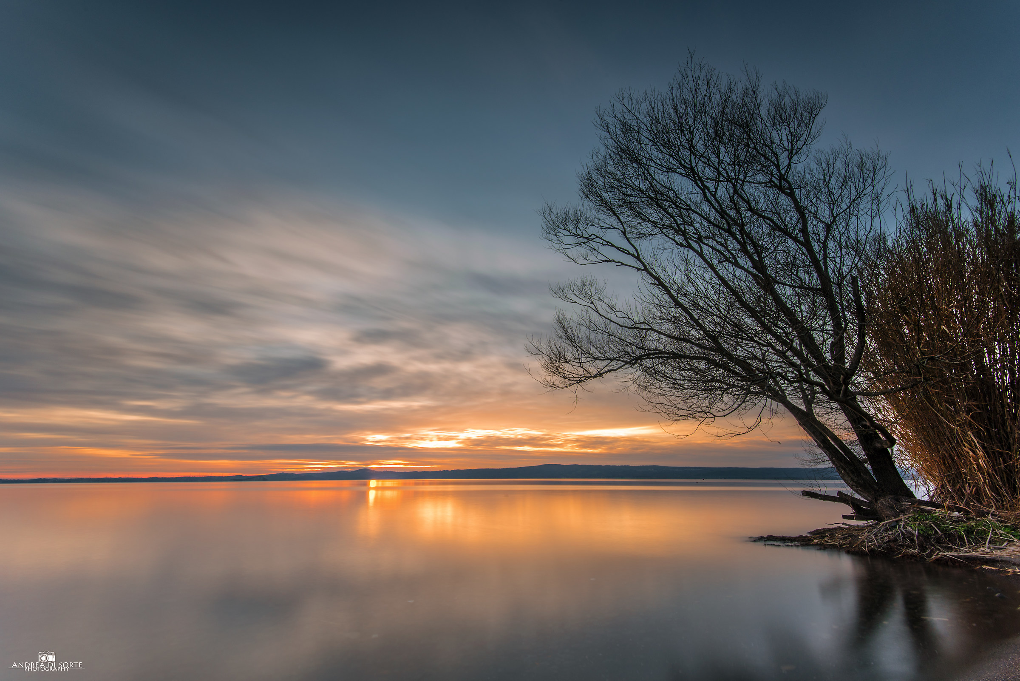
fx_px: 453
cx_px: 510
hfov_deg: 96.7
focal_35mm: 16
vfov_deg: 73.8
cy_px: 340
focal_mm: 16
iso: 100
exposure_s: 25
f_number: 14
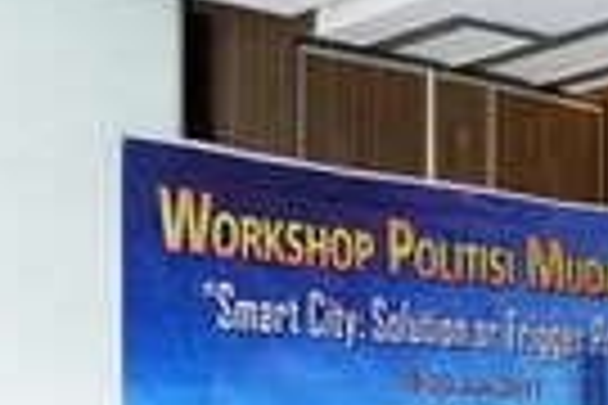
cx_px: 878
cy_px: 526
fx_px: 1655
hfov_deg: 18.7
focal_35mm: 98
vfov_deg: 13.5
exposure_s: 1/140
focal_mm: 21.1
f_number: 4
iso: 4000
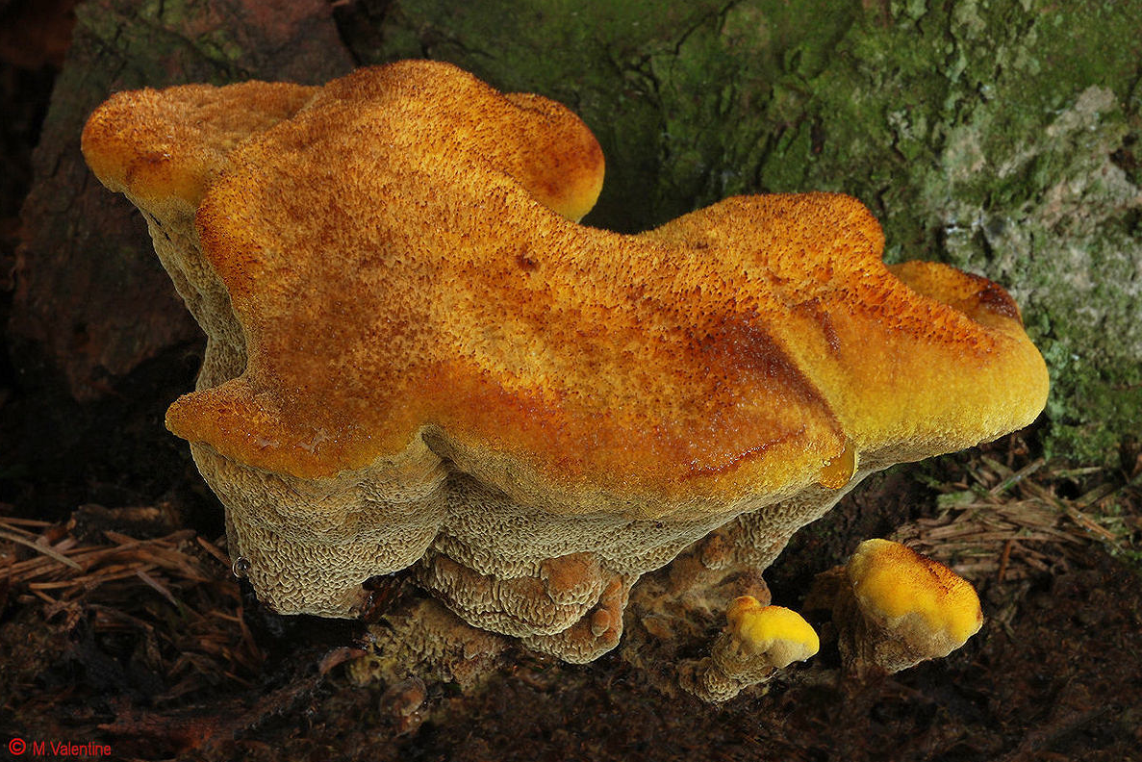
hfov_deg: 5.4
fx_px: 12025
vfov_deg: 3.6
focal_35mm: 379
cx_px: 572
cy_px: 384
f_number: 16
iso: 200
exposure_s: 2.5
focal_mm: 250
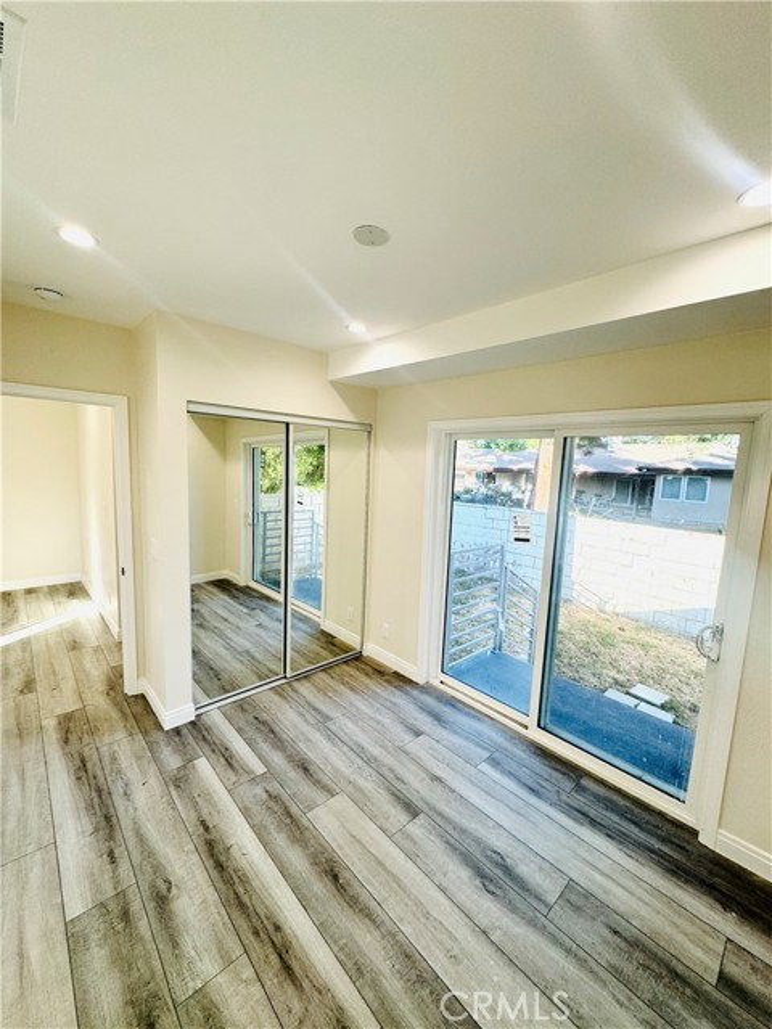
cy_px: 514
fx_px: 416
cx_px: 386
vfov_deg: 102.1
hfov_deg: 85.7
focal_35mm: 14
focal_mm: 2.22
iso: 64
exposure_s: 1/120
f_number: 2.2
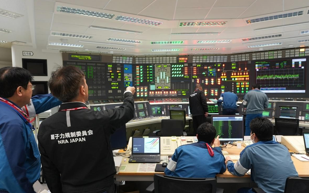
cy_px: 103
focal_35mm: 25
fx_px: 210
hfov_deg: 72.6
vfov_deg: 49.2
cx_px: 153
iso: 500
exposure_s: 1/30
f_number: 3.5
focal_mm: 16
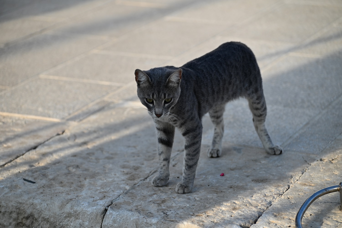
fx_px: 1045
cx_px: 171
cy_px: 114
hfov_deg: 18.6
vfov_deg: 12.5
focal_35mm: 110
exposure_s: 1/1250
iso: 250
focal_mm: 110
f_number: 4.5
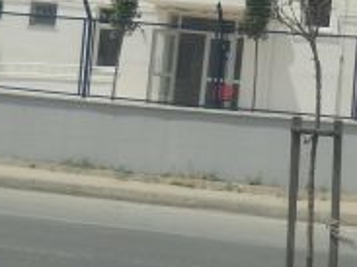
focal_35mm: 119
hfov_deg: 16.4
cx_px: 285
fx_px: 1226
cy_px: -32
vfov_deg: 12.2
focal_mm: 6
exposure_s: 1/317
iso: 80
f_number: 8.1
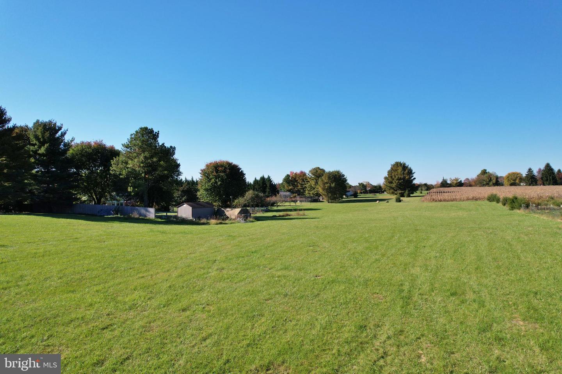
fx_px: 343
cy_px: 187
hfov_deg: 78.6
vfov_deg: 57.2
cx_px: 281
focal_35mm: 22
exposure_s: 1/1500
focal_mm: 8.38
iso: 100
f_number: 2.8
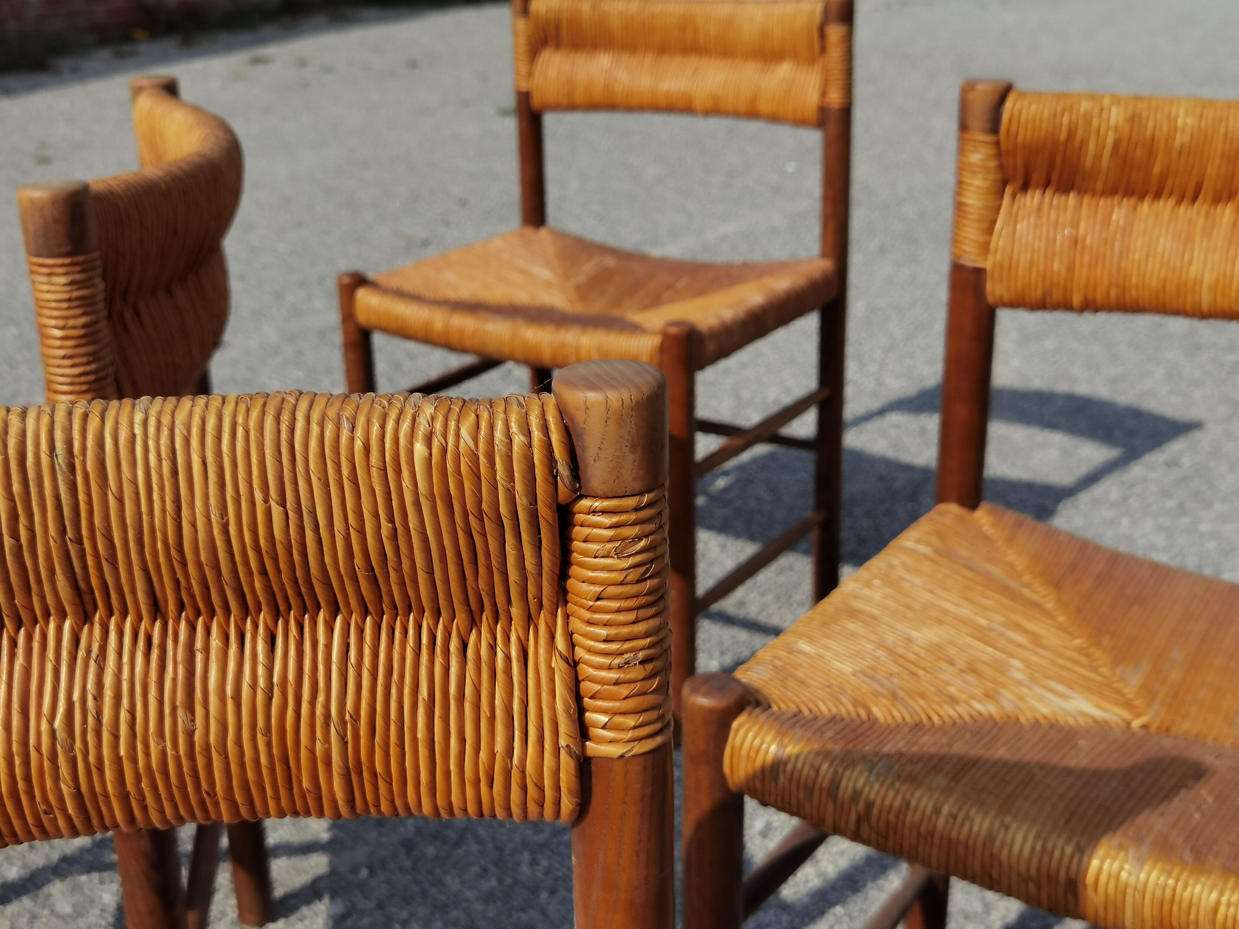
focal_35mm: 41
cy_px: 464
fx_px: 1468
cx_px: 620
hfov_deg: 45.8
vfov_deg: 35.1
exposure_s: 1/7634
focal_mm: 6.71
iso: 50
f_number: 1.9
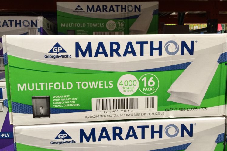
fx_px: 195
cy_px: 72
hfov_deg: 60.3
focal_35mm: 31
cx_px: 116
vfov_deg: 42.3
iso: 80
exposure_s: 1/33
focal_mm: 4.15
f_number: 2.2
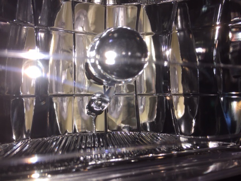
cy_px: 90
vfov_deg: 48.2
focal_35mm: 29
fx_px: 202
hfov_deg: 61.7
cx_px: 120
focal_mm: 4.15
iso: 32
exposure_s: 1/377
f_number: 2.2
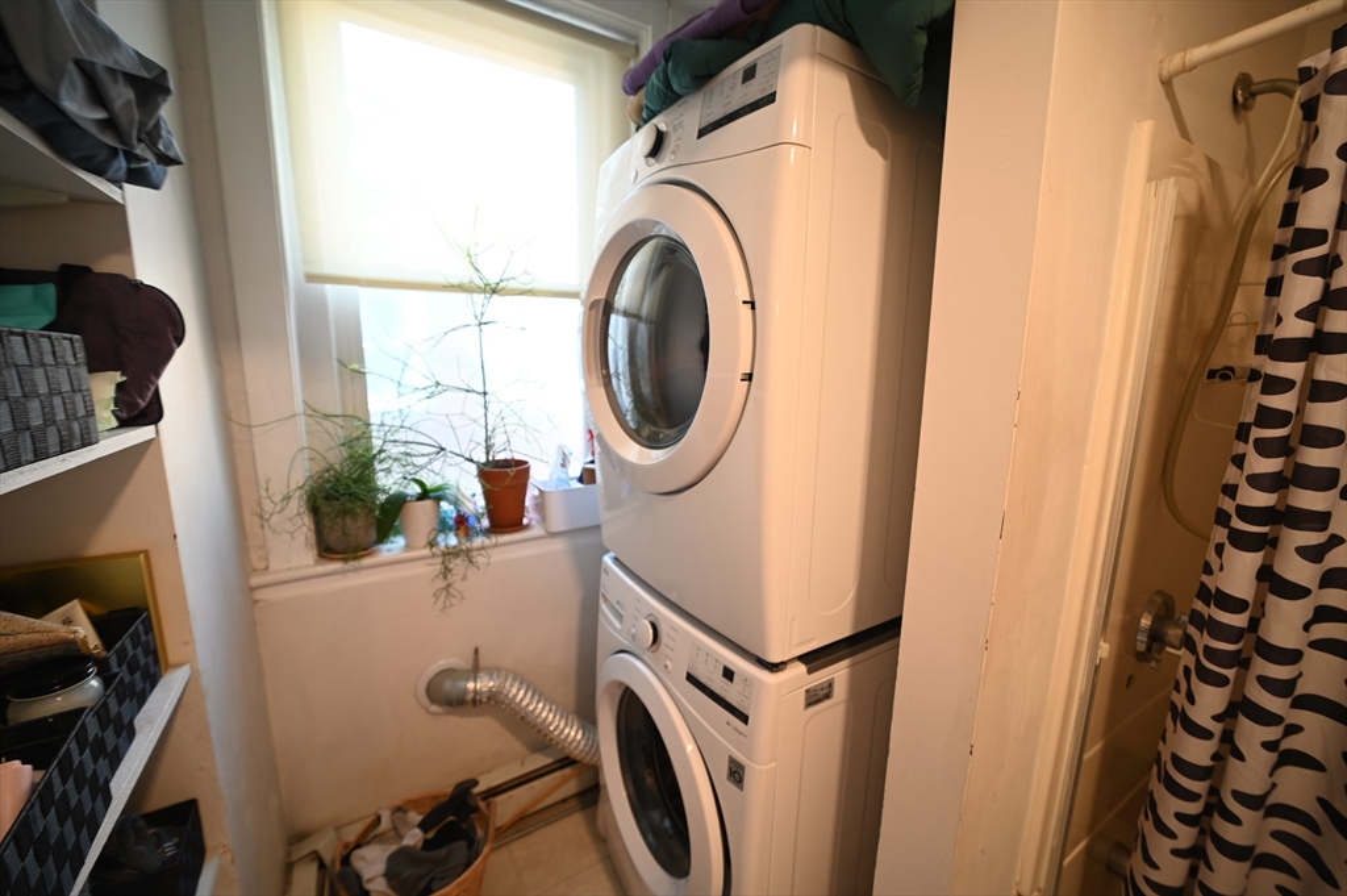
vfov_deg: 81.1
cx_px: 674
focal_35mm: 14
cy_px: 448
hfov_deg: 104.3
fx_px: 523
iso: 125
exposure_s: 1/13
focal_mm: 14
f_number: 2.8
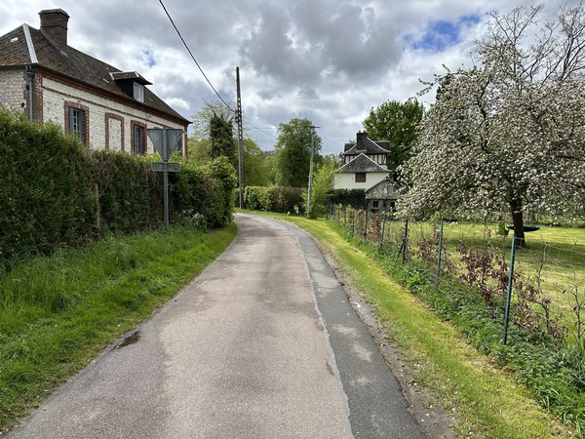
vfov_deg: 56.8
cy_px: 220
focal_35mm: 24
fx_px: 406
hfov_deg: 71.6
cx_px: 292
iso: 80
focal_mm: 6.86
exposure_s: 1/3861
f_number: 1.78
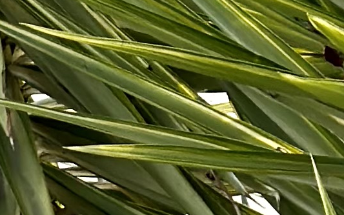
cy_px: -339
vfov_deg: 3.4
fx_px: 3609
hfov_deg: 5.4
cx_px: 623
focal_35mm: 385
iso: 80
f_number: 1.78
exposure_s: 1/729
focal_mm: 6.86
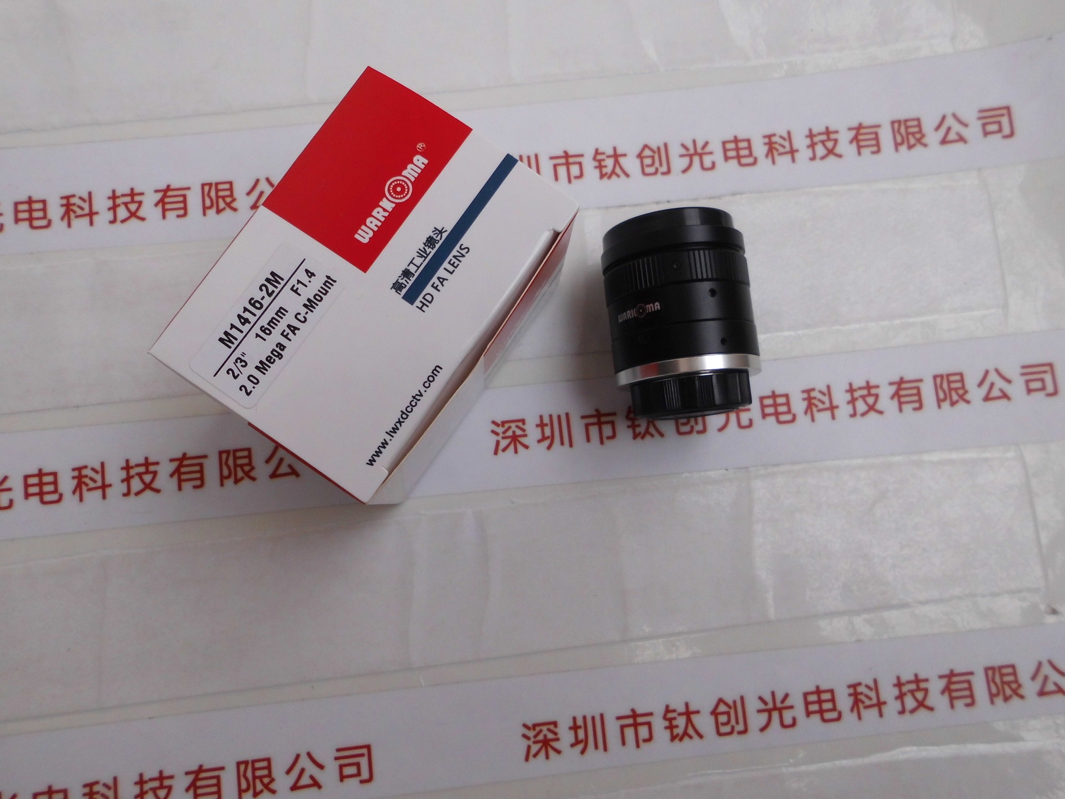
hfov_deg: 67.3
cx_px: 532
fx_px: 800
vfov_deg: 53.1
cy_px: 400
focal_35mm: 26
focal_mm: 4.6
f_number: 3.2
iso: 100
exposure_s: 1/346
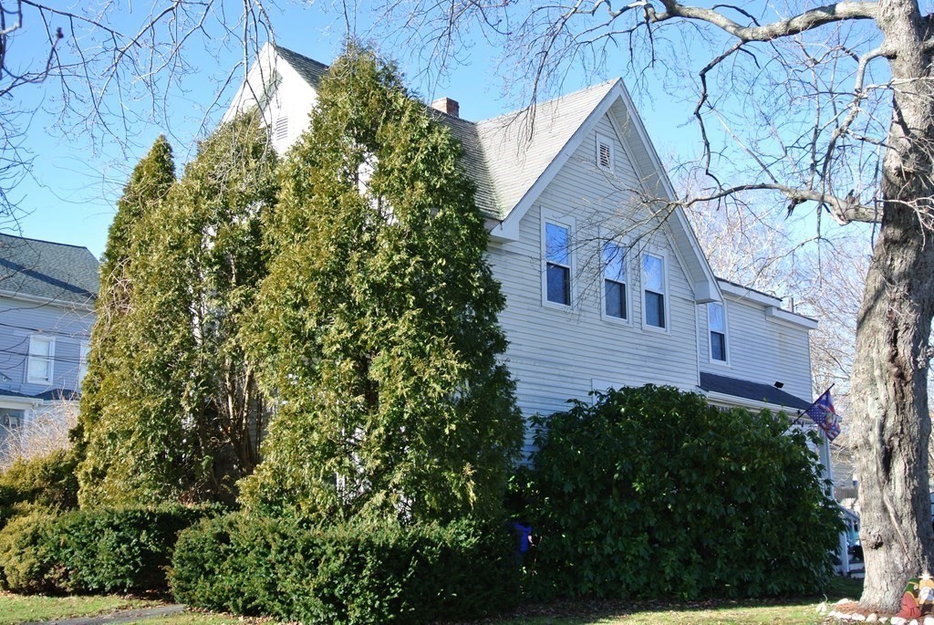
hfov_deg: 44.5
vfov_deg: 30.6
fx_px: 1143
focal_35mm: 44
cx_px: 467
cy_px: 312
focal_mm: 16.3
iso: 100
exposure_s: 1/200
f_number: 4.2
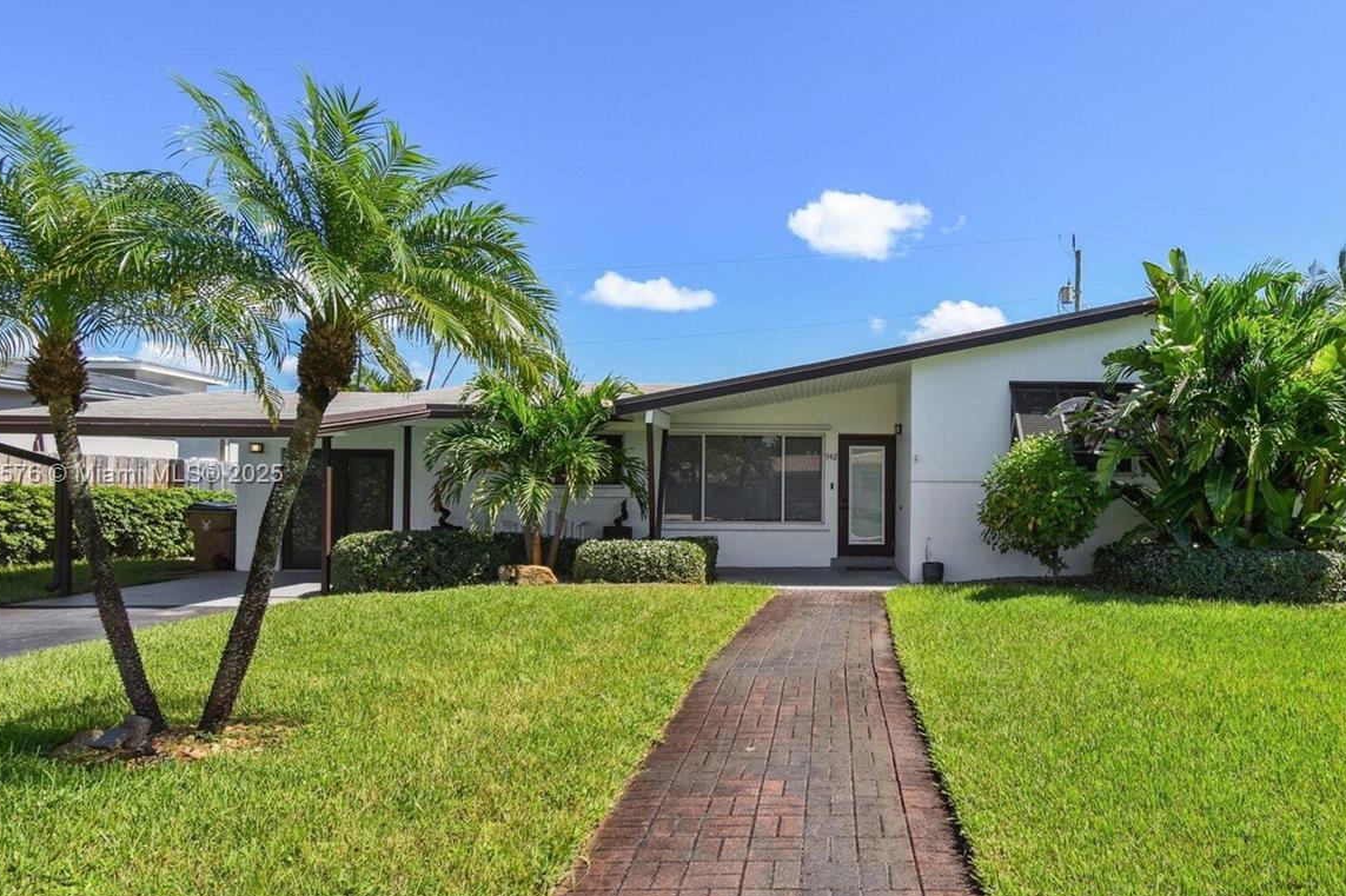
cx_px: 849
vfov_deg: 59.4
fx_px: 785
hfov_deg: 79.6
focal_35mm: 21
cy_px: 476
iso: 100
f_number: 8
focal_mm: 10
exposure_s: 1/250
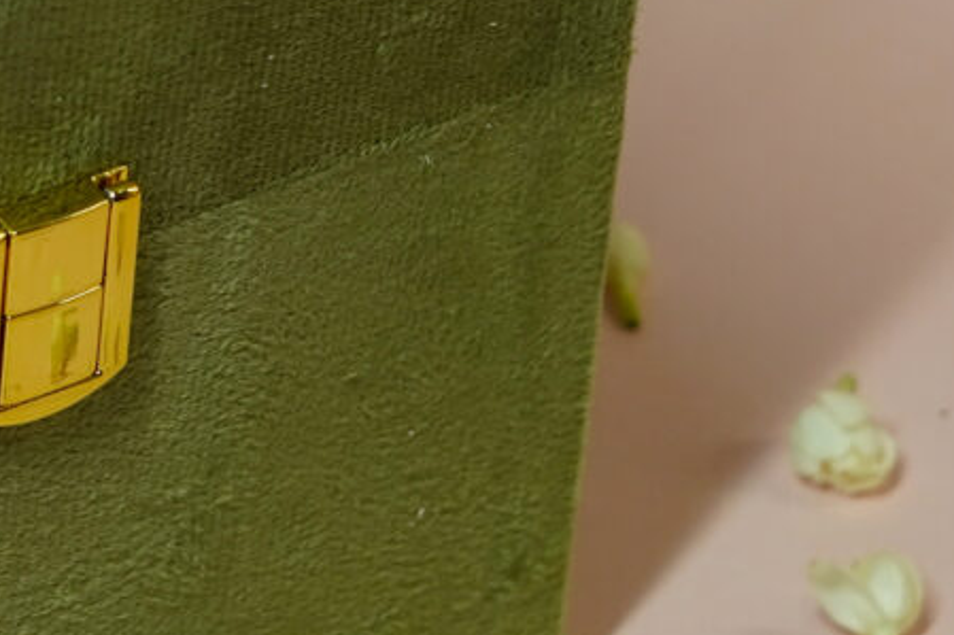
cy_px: -511
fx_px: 7549
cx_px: -425
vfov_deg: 4.8
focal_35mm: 285
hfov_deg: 7.1
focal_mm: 50
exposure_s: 1/125
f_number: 4.5
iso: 640
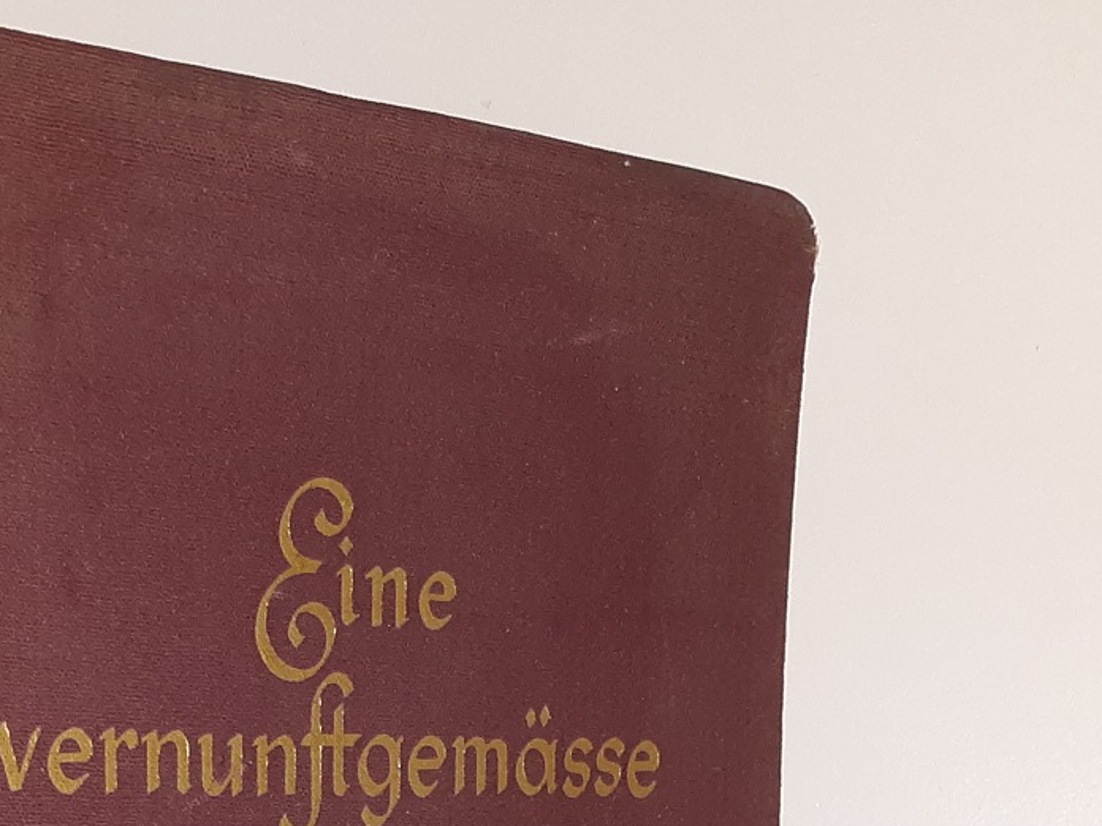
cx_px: 268
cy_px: 1098
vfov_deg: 16.7
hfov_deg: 23.3
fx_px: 2642
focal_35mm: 83
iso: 40
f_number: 1.7
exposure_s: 1/120
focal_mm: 3.7
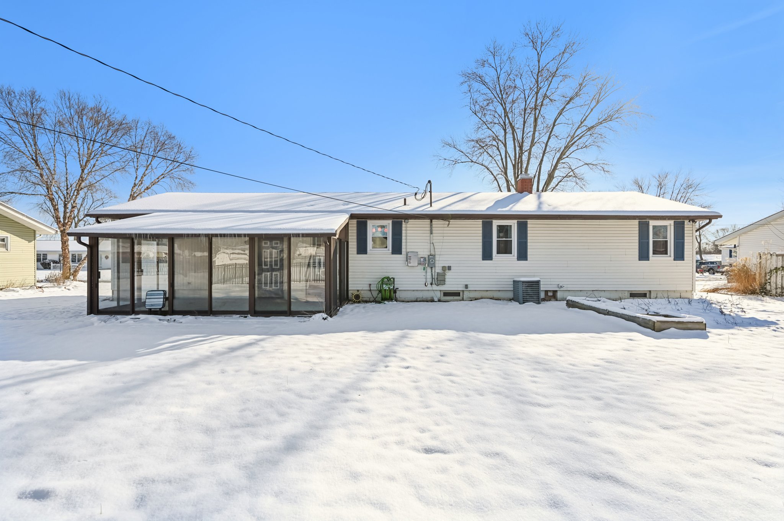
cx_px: 392
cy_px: 260
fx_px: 370
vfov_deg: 70.3
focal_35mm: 17
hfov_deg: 93.3
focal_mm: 17
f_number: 4
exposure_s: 1/4000
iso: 400
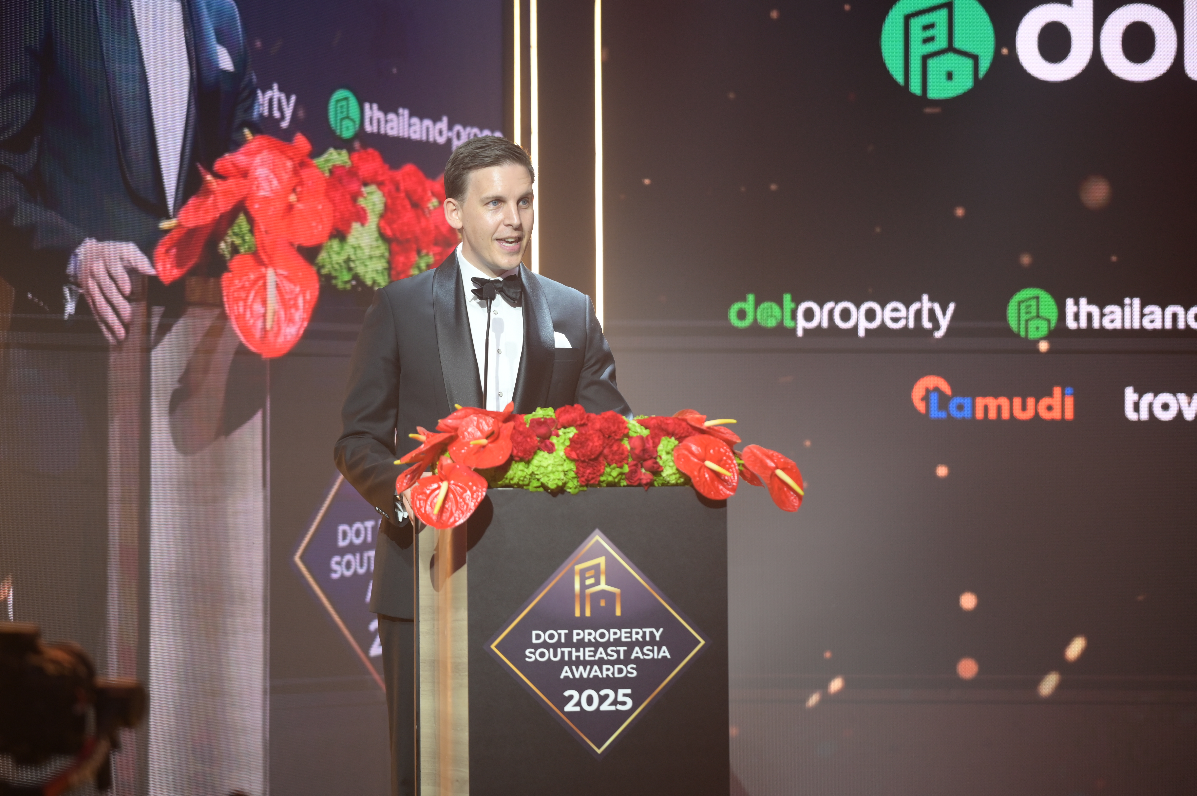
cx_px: 598
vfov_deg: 13.4
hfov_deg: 20.0
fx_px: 3389
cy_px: 398
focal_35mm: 102
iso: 1000
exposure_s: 1/250
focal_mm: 102
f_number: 2.8
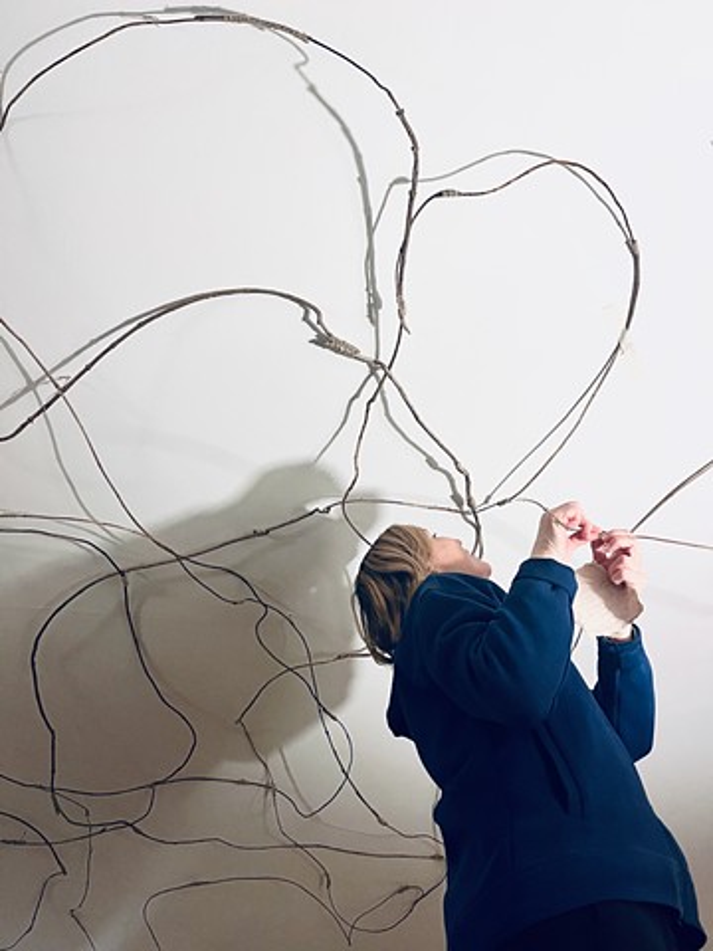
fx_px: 714
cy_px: 476
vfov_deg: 67.3
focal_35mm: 26
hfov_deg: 53.1
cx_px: 356
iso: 400
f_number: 1.6
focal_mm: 5.1
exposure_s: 1/60
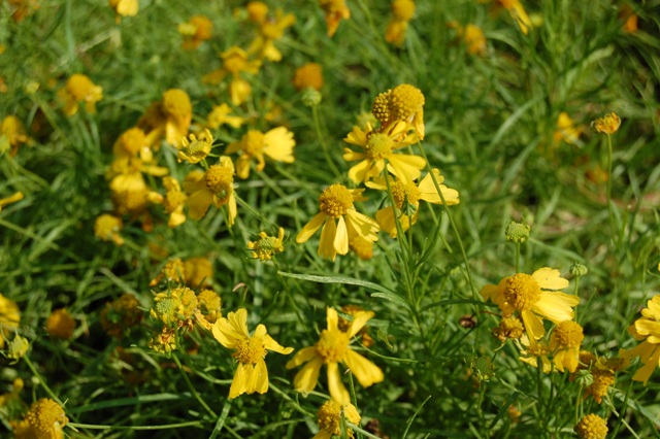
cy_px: 220
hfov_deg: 24.6
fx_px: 1512
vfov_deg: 16.5
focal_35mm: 82
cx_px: 330
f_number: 8
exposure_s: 1/320
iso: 200
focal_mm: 55
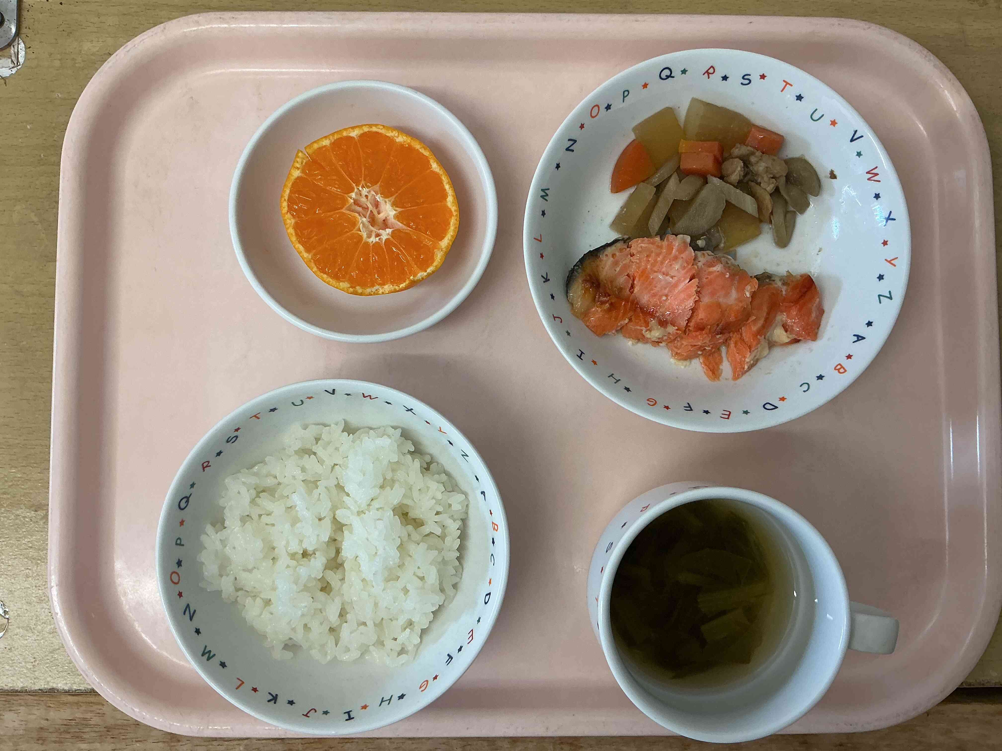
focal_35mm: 29
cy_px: 376
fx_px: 839
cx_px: 501
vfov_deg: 48.2
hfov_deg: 61.7
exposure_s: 1/60
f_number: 1.8
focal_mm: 3
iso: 64
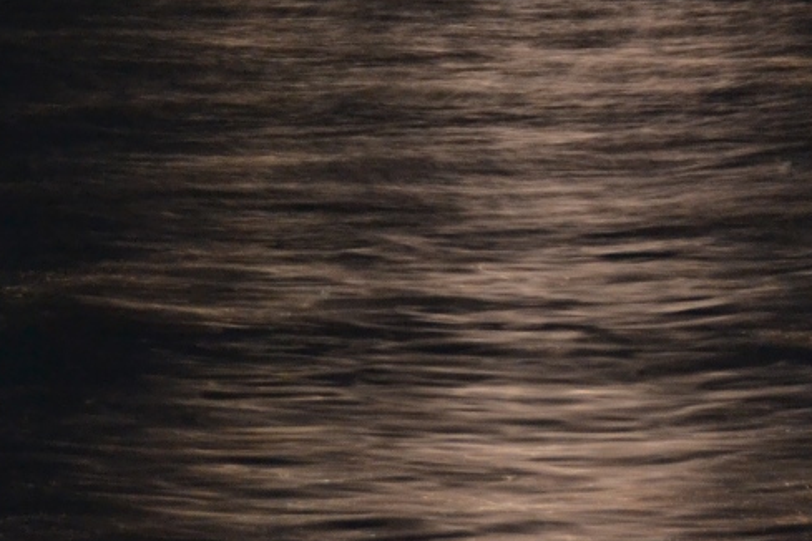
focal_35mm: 311
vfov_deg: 4.4
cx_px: 871
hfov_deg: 6.6
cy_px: -432
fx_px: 7012
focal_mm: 55
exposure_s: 1
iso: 800
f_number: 5.6
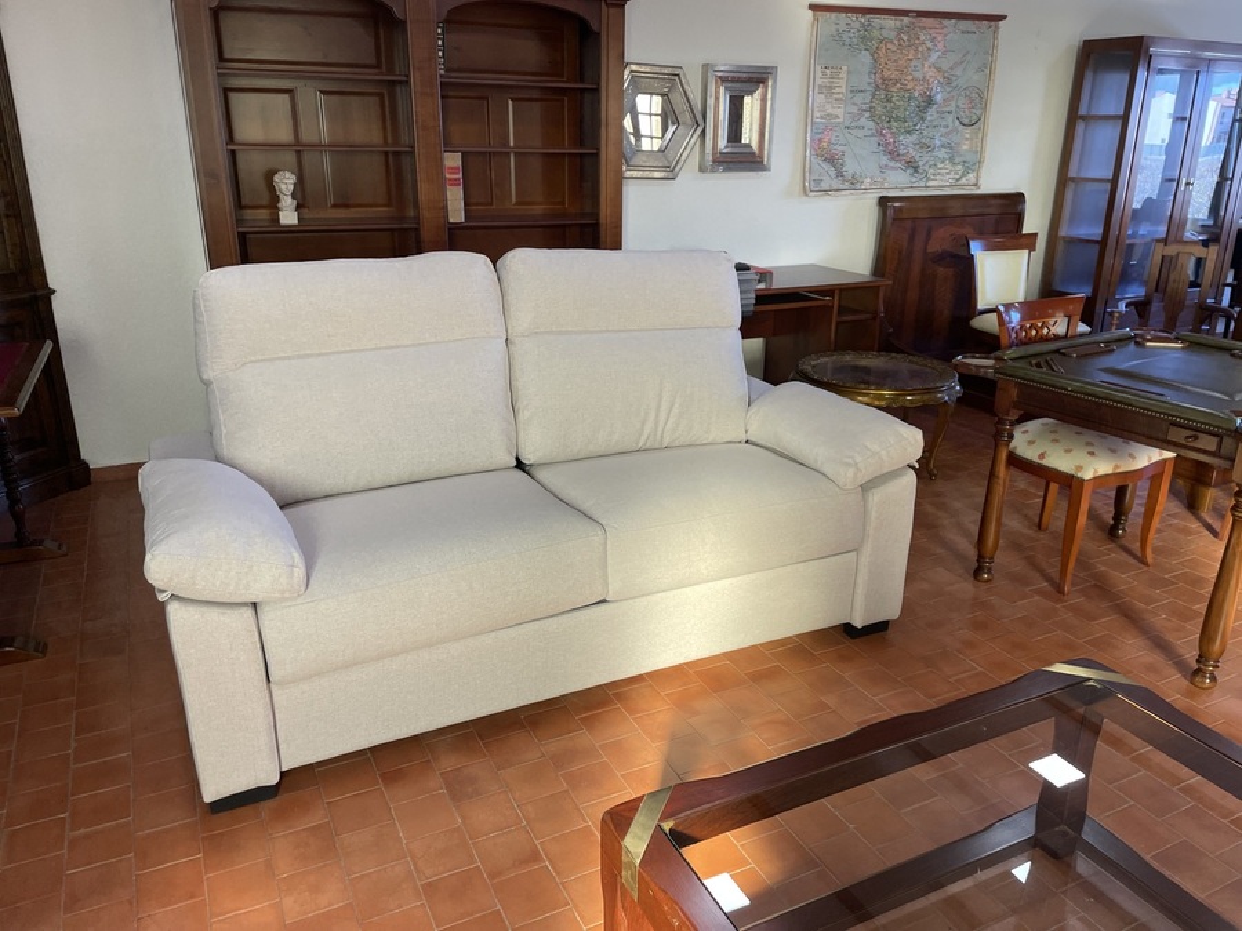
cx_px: 621
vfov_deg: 53.1
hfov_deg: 67.3
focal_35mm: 26
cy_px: 466
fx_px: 933
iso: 50
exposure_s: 1/100
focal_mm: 4.2
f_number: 1.6
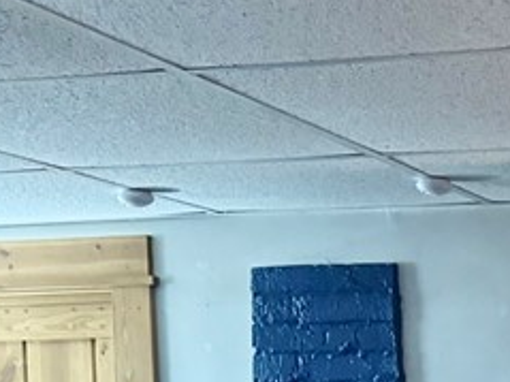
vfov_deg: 13.6
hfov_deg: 16.6
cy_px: 540
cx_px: 860
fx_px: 1517
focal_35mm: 103
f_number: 1.78
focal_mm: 6.76
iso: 1000
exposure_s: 1/40
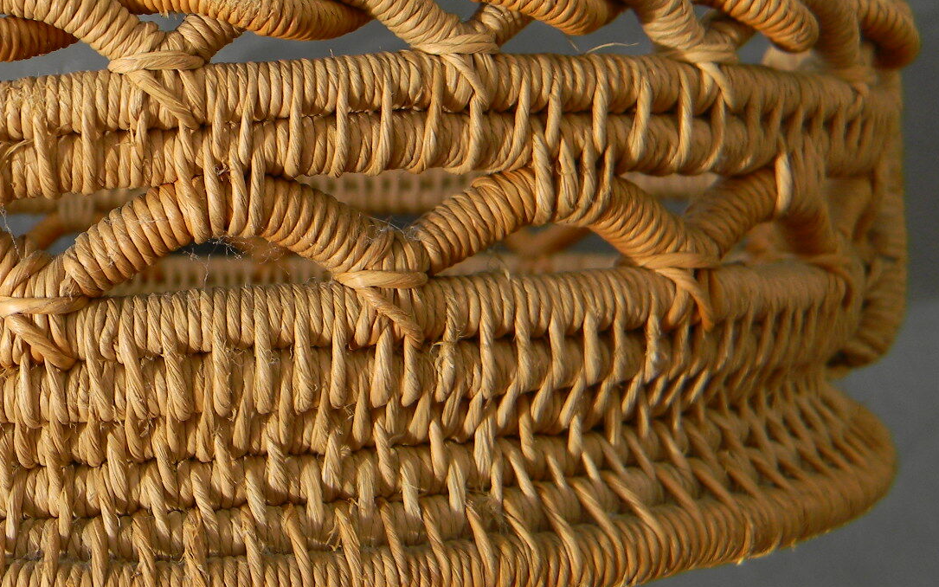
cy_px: 229
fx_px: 1433
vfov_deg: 23.1
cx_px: 88
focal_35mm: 56
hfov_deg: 34.2
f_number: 3.5
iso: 80
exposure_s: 1/131
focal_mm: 5
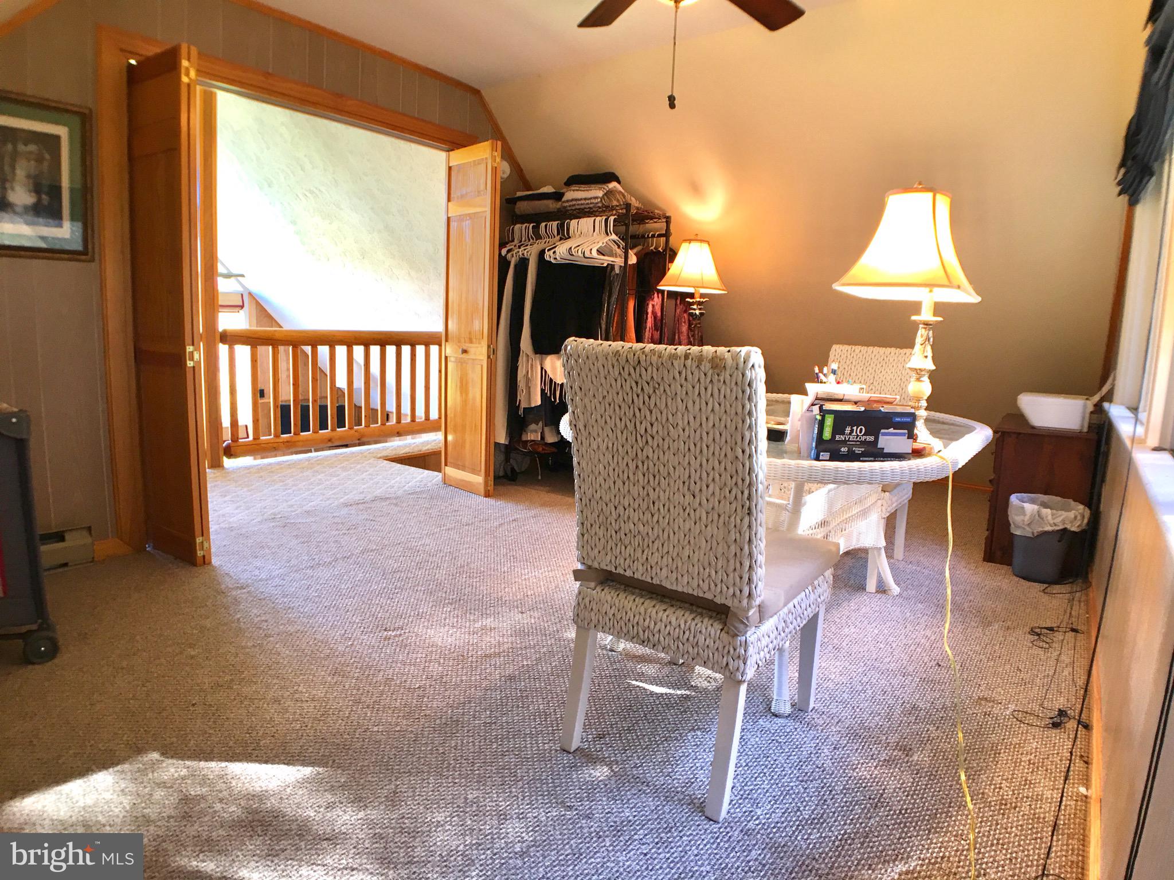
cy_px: 440
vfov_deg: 48.2
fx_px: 984
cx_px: 587
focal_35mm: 29
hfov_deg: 61.7
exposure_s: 1/15
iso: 25
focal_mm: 4.15
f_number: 2.2
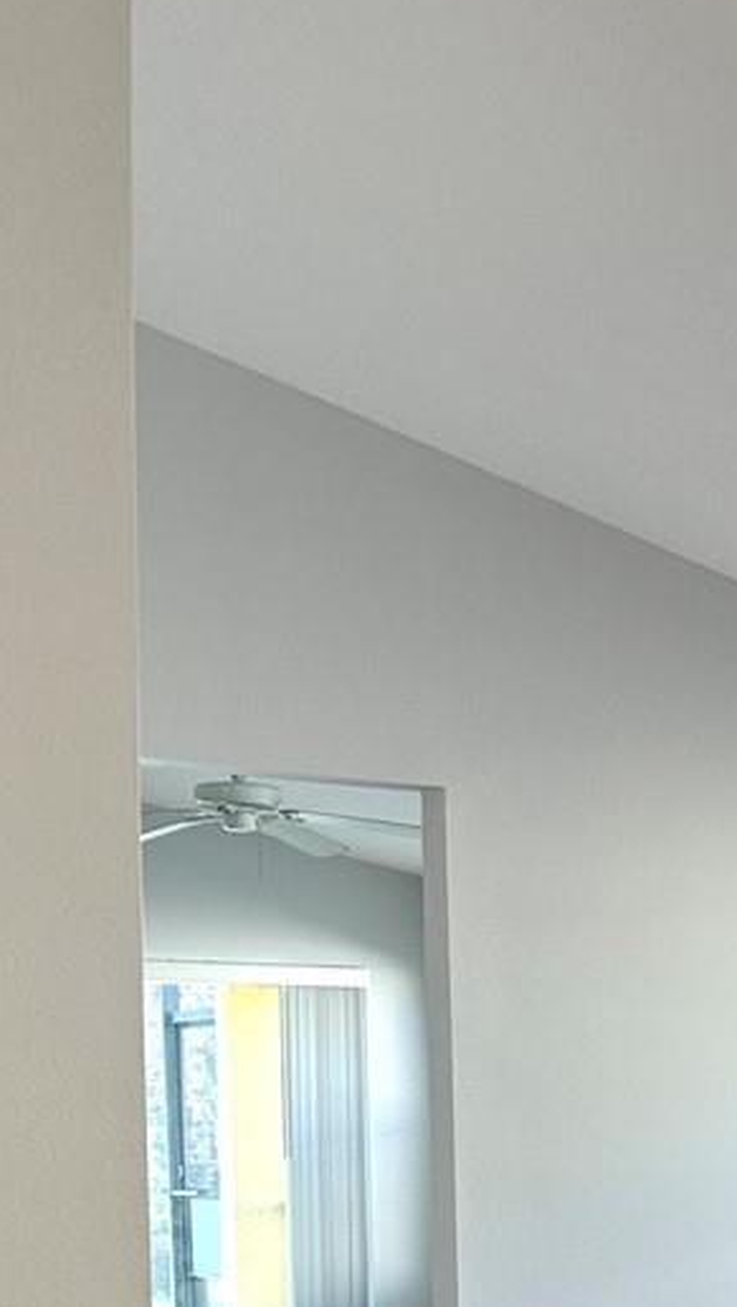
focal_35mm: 81
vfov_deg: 25.7
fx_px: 2809
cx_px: 1332
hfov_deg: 13.4
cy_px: 1079
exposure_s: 1/227
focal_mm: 6.76
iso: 160
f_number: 1.78
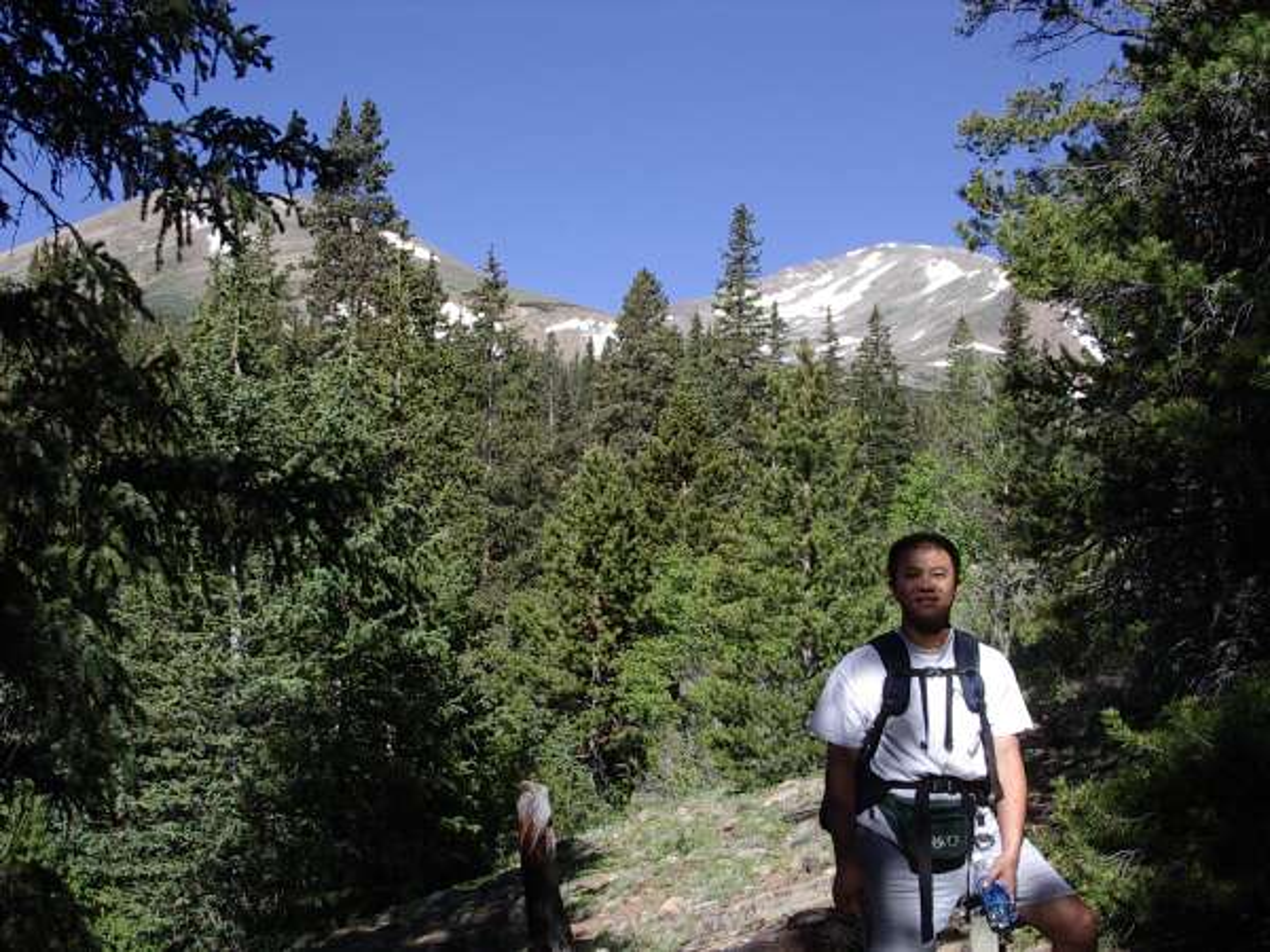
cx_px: 635
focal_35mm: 52
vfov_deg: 28.0
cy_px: 476
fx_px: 1908
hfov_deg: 36.8
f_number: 5.5
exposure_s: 1/320
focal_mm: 7.8
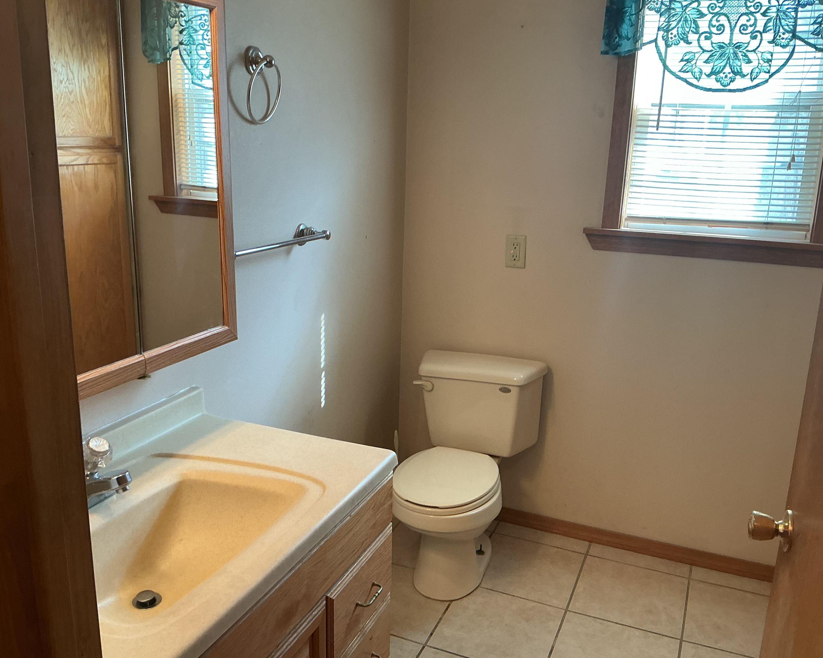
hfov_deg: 57.2
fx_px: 755
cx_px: 404
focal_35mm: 31
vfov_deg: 47.1
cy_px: 333
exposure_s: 1/60
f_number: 1.8
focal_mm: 3
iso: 80
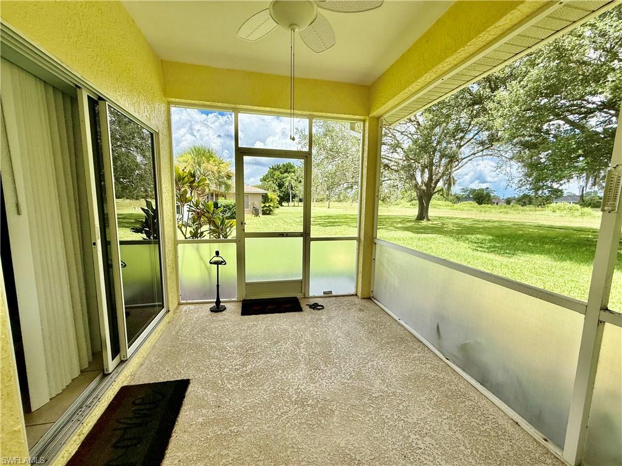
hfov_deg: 102.1
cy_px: 233
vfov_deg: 85.7
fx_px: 252
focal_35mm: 14
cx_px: 311
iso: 64
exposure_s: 1/619
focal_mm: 2.22
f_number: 2.2
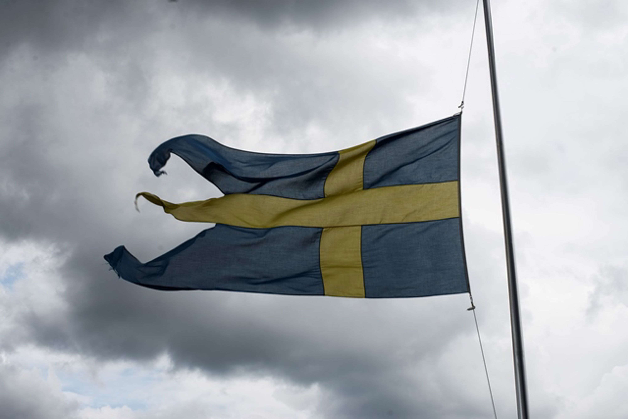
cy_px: 210
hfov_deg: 39.6
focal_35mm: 50
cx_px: 314
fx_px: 872
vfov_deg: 27.0
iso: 100
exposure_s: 1/250
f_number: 8
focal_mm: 50
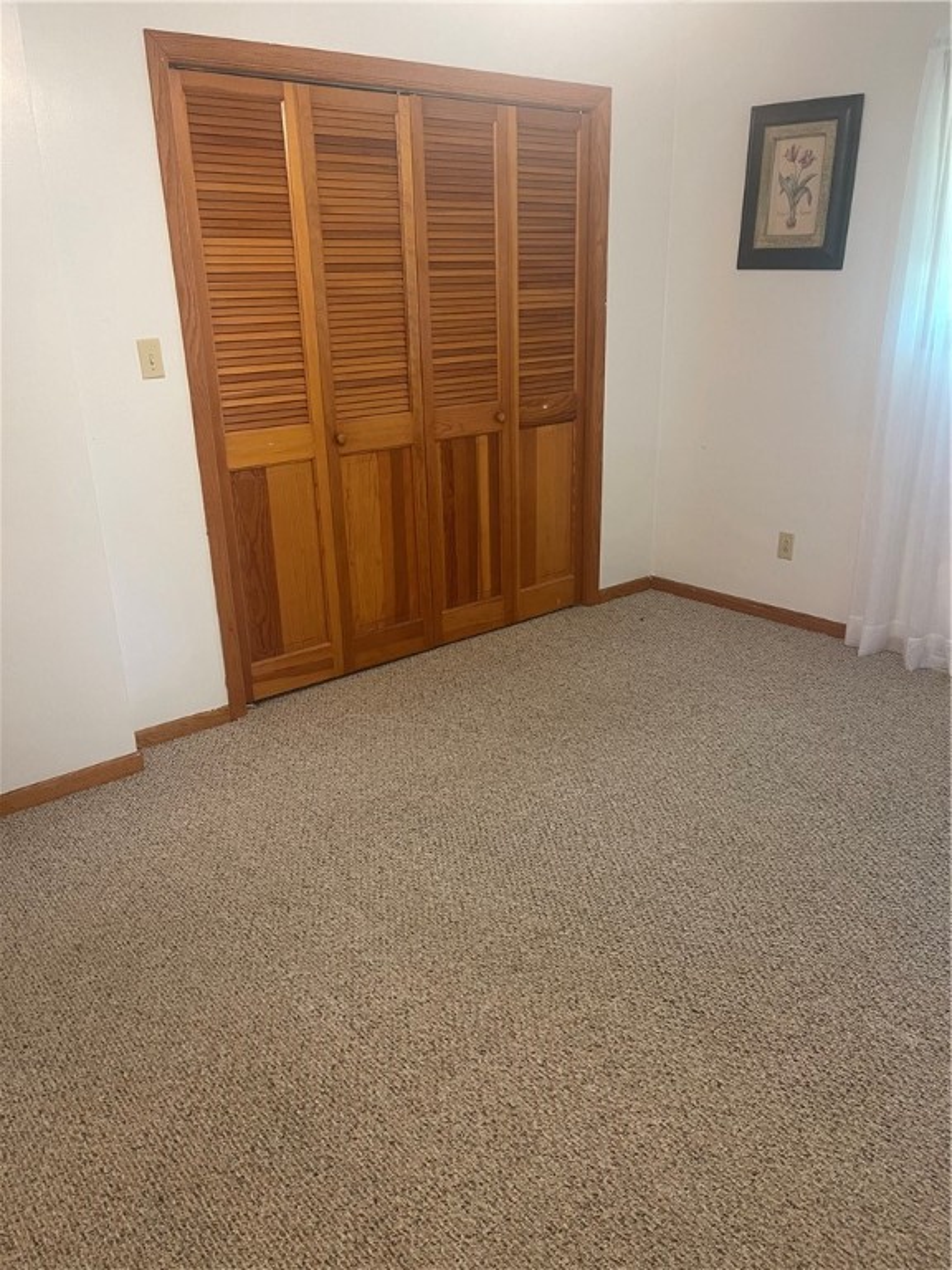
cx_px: 476
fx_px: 917
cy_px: 635
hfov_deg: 54.9
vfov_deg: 69.4
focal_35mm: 25
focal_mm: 5.1
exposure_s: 1/60
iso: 320
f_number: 1.6
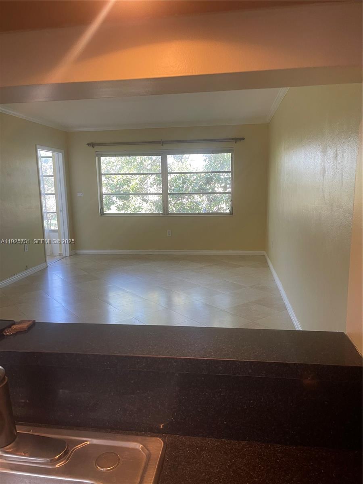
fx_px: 350
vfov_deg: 69.4
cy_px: 242
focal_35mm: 25
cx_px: 182
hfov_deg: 54.9
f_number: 1.6
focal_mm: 5.1
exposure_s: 1/60
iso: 100
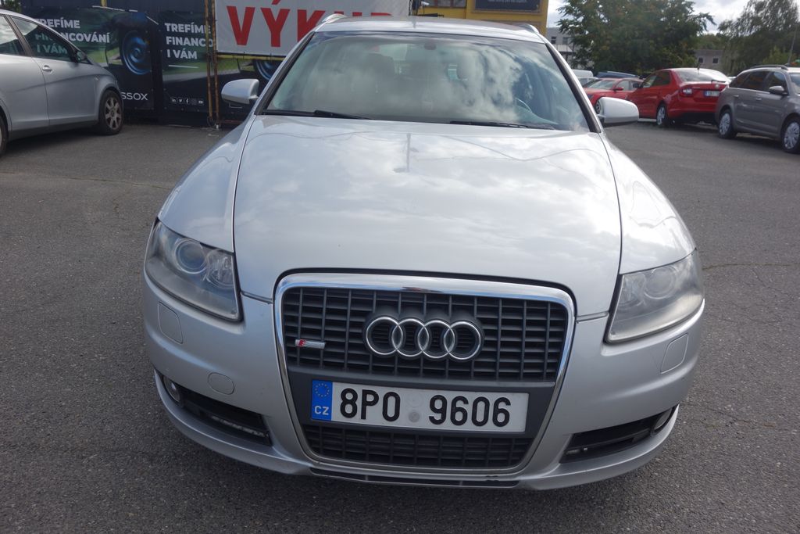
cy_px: 267
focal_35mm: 28
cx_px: 400
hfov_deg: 65.5
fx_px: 622
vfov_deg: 46.4
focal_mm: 10.4
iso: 125
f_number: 5.6
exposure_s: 1/320
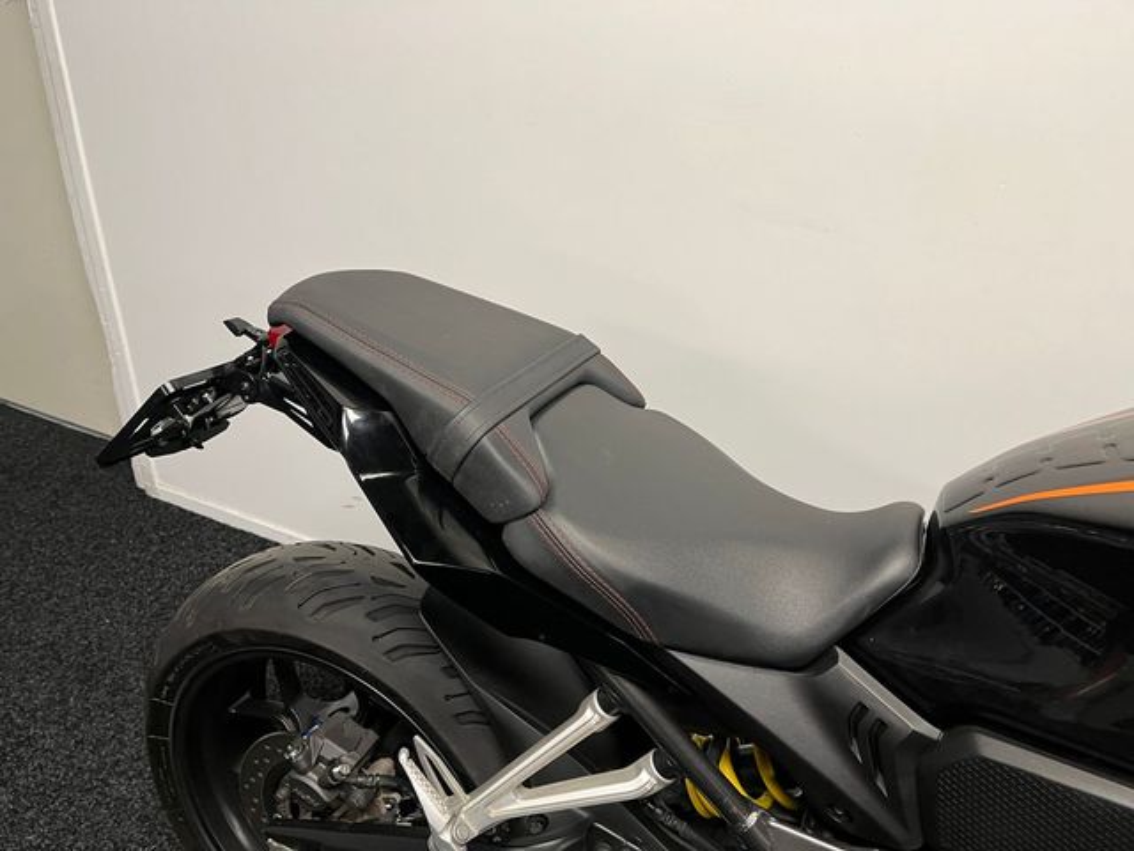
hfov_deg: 67.3
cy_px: 426
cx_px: 567
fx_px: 852
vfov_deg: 53.1
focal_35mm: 26
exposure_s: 1/50
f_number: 1.6
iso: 100
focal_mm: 5.1
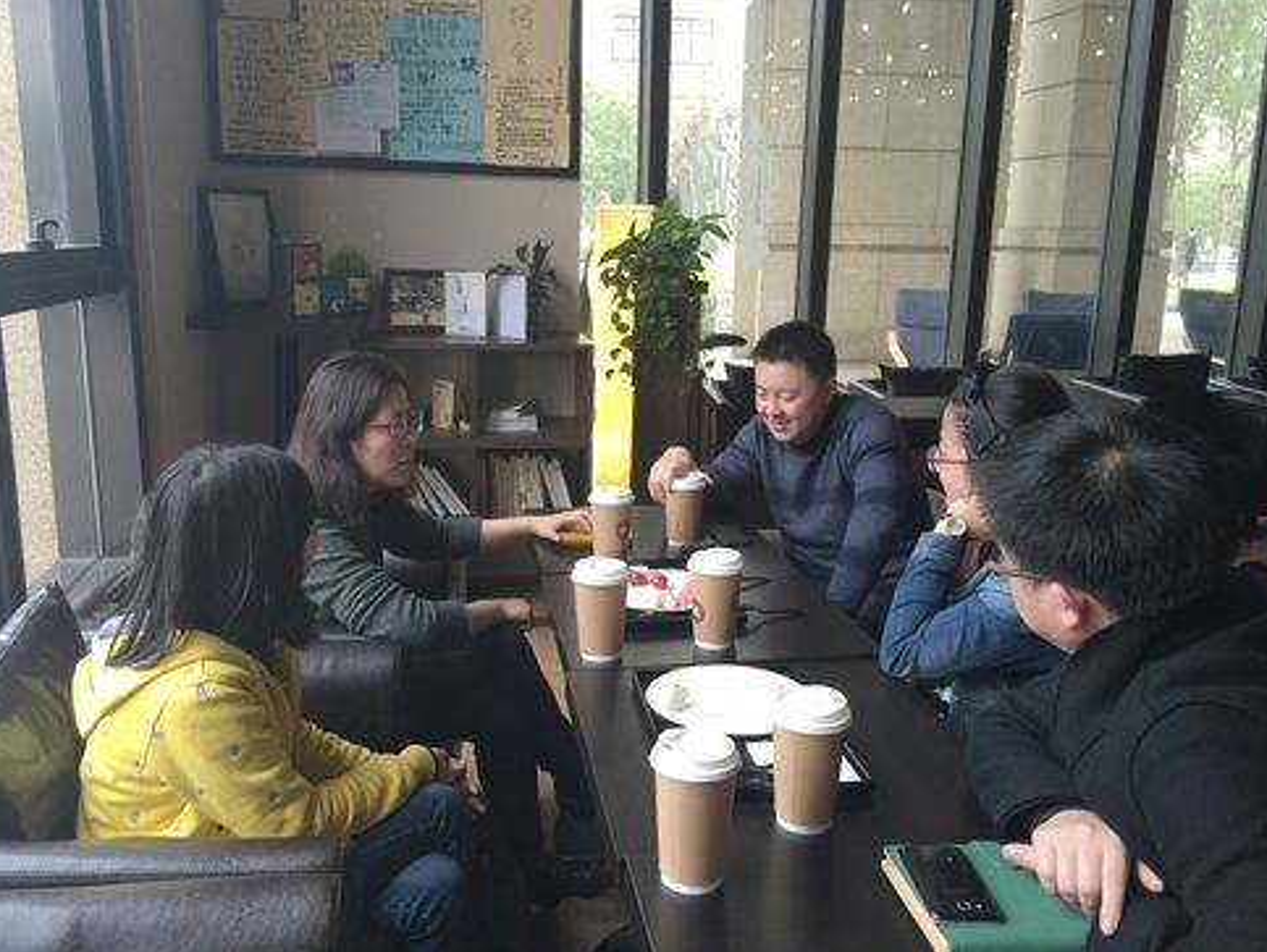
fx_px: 1099
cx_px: 645
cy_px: 468
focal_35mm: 30
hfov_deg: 59.9
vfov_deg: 46.8
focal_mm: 4.15
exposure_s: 1/15
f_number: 2.2
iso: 40
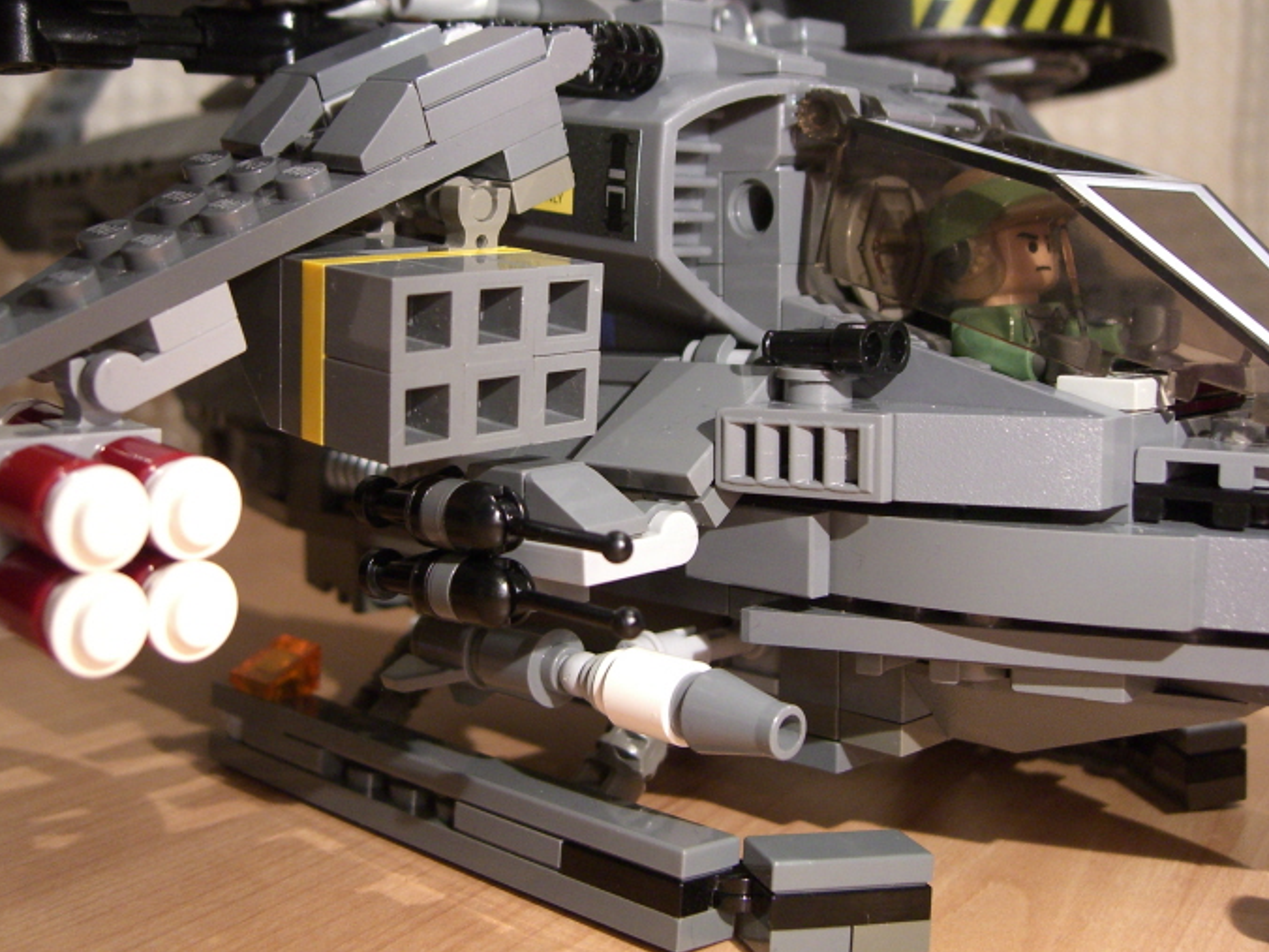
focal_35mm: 45
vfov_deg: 32.1
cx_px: 559
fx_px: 1650
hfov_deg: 42.0
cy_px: 406
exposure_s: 1/40
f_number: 2.8
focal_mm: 7.9
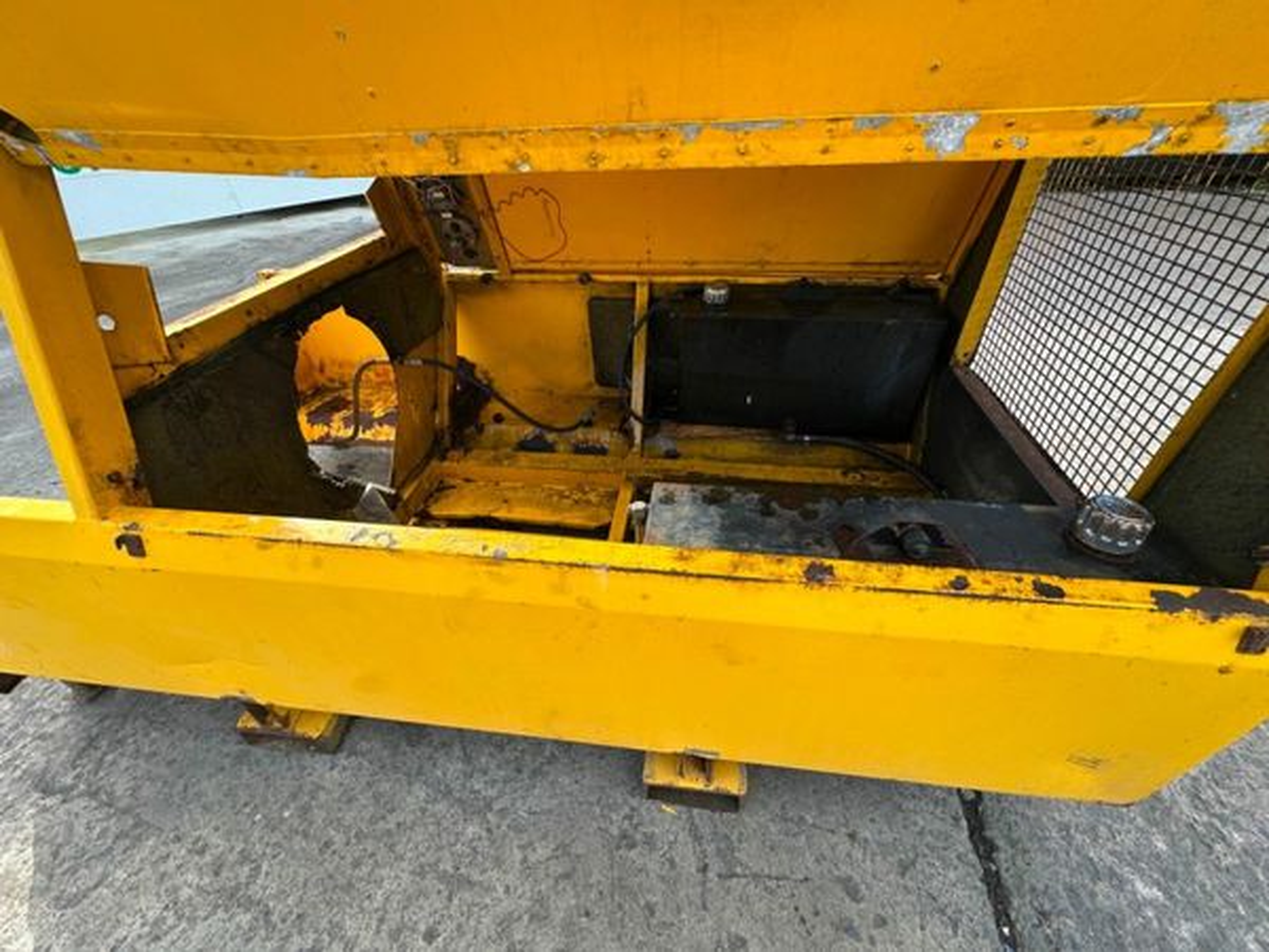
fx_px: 513
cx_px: 634
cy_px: 476
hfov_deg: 102.1
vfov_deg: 85.7
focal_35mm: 14
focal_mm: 2.22
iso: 40
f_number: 2.2
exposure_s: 1/219
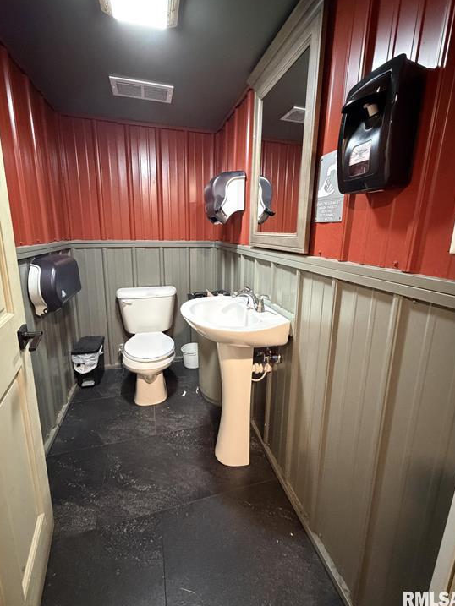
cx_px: 223
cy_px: 288
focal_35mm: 15
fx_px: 263
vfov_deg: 98.1
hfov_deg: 81.8
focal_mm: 2.22
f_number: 2.2
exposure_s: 1/40
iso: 1600
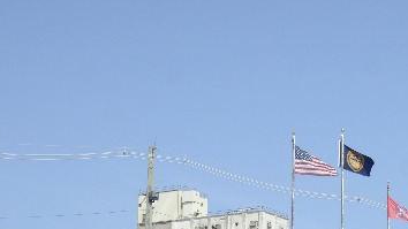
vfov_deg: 13.8
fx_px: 919
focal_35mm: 85
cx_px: 406
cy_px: 284
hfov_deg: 24.0
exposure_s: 1/2000
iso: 400
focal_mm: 24
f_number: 5.6
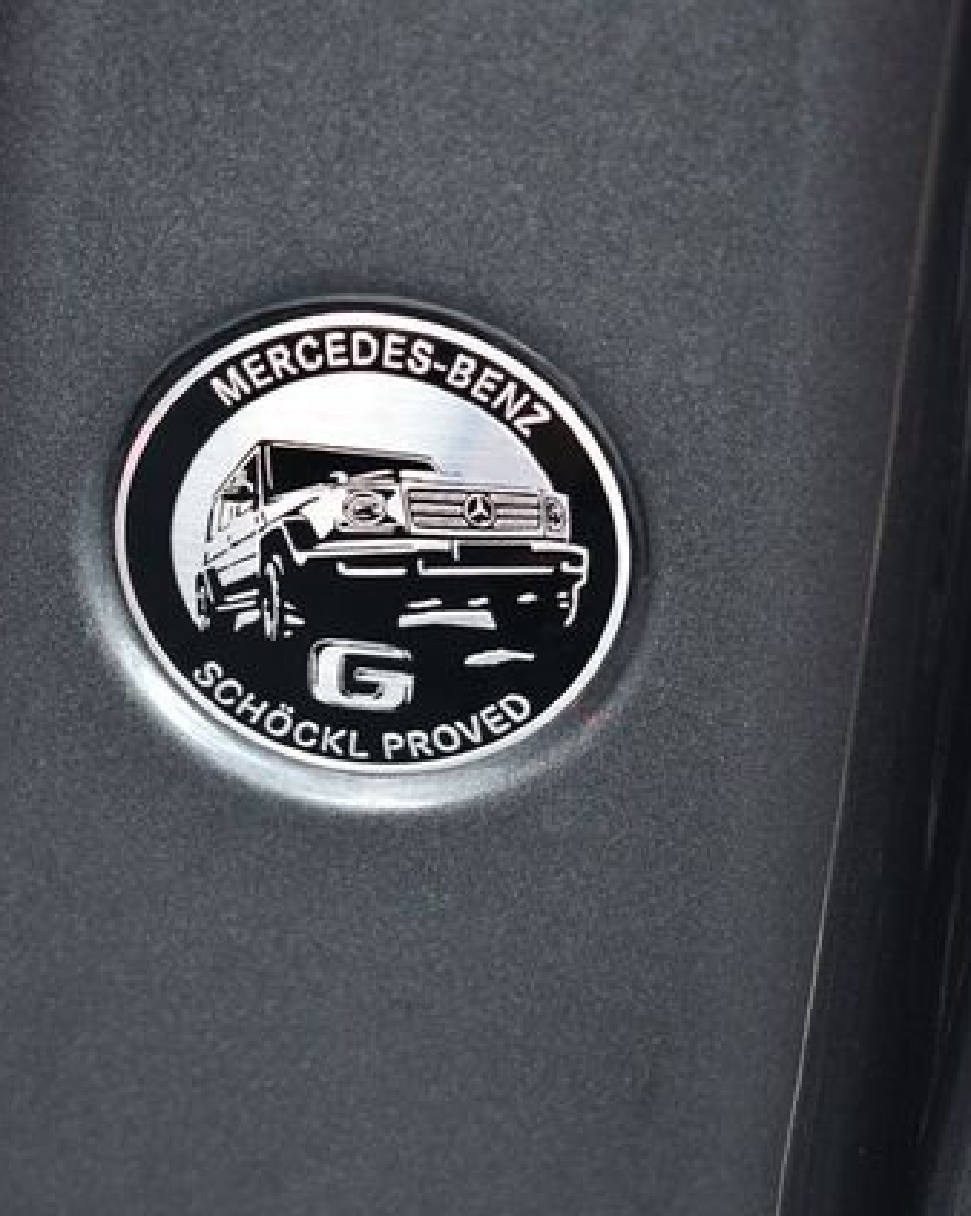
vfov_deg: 17.8
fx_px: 3882
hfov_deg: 14.2
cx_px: 353
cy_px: 612
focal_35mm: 108
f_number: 4.8
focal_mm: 38
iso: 800
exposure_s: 1/125
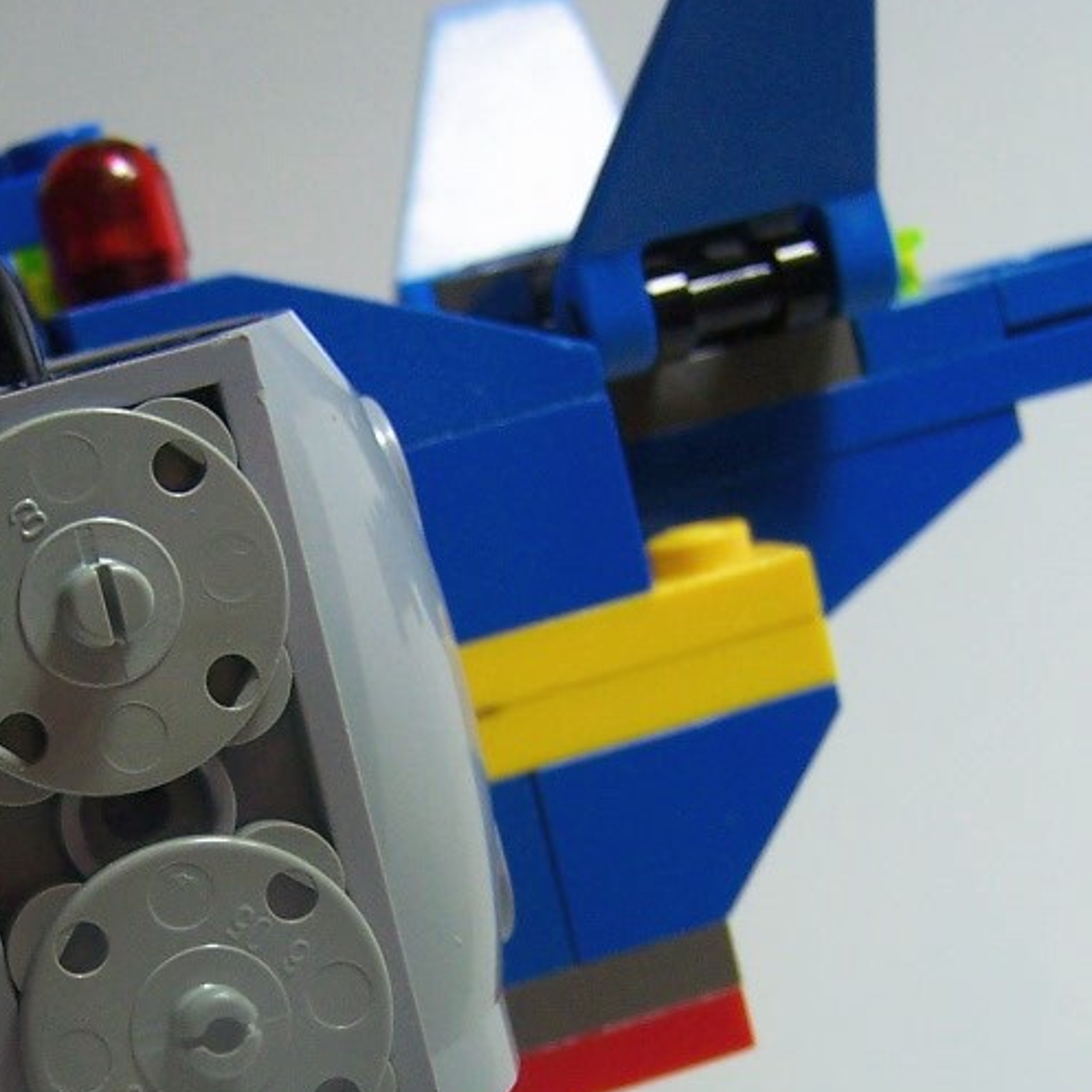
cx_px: 259
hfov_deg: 17.1
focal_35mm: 101
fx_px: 3605
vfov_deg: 17.0
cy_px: 947
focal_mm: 6.3
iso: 80
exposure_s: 1/80
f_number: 2.8
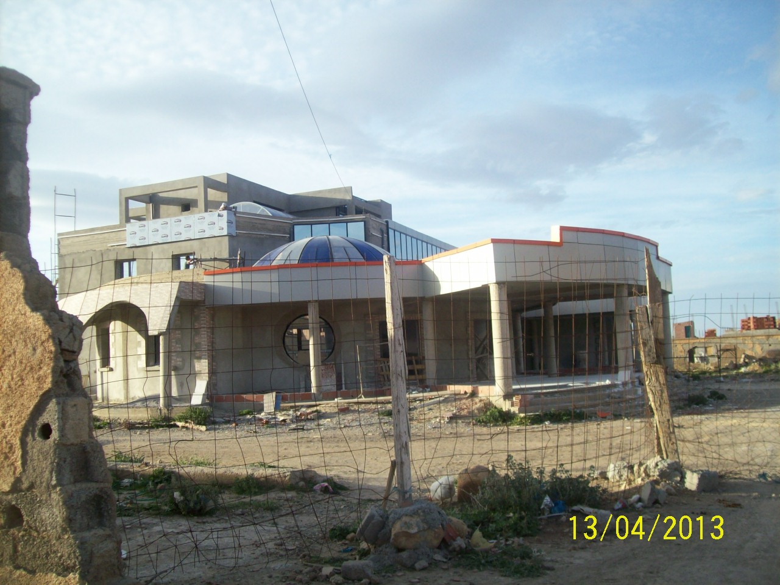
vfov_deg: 39.7
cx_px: 390
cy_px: 292
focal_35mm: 36
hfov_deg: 51.4
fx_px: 811
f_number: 2.7
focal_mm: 6
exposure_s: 1/608
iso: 80
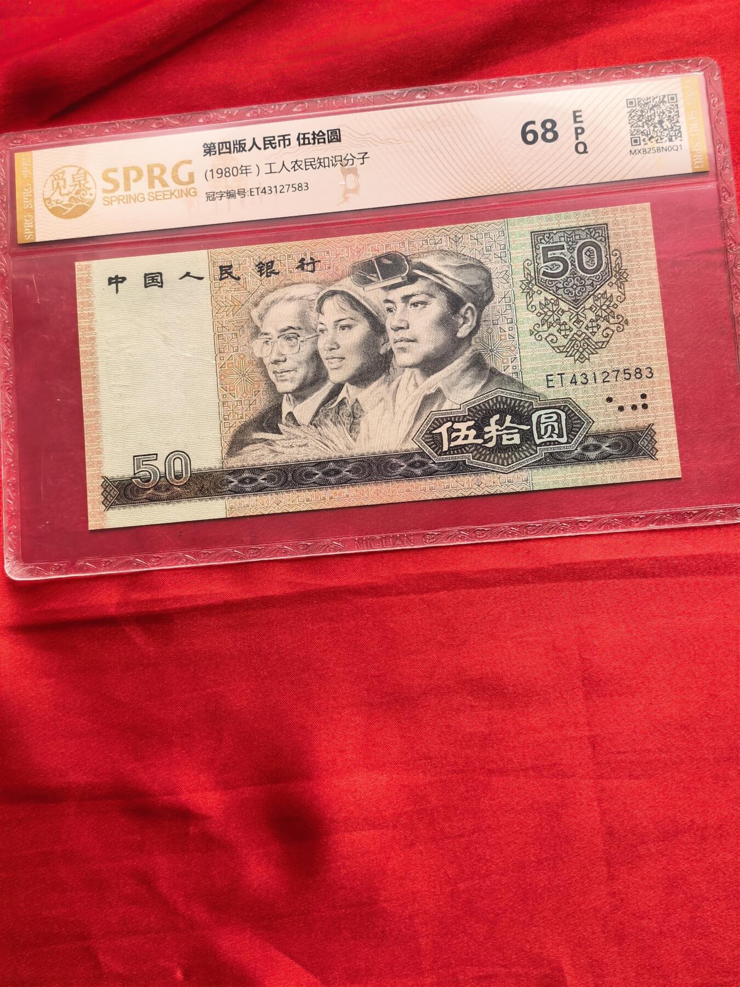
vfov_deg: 39.7
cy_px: 494
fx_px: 1368
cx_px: 370
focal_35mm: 48
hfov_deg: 30.3
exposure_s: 1/649
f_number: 2
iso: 50
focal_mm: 6.98
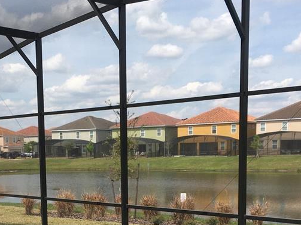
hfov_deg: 32.3
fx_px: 513
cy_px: 212
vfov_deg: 24.0
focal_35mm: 59
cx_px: 90
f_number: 2.2
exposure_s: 1/1131
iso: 25
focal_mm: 4.15
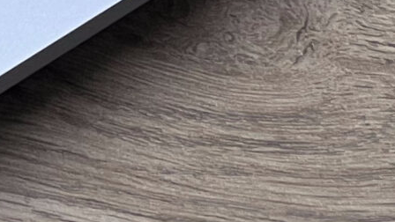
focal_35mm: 479
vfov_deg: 2.5
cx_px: -460
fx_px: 5017
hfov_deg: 4.4
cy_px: -468
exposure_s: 1/100
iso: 32
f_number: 2.8
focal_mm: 9
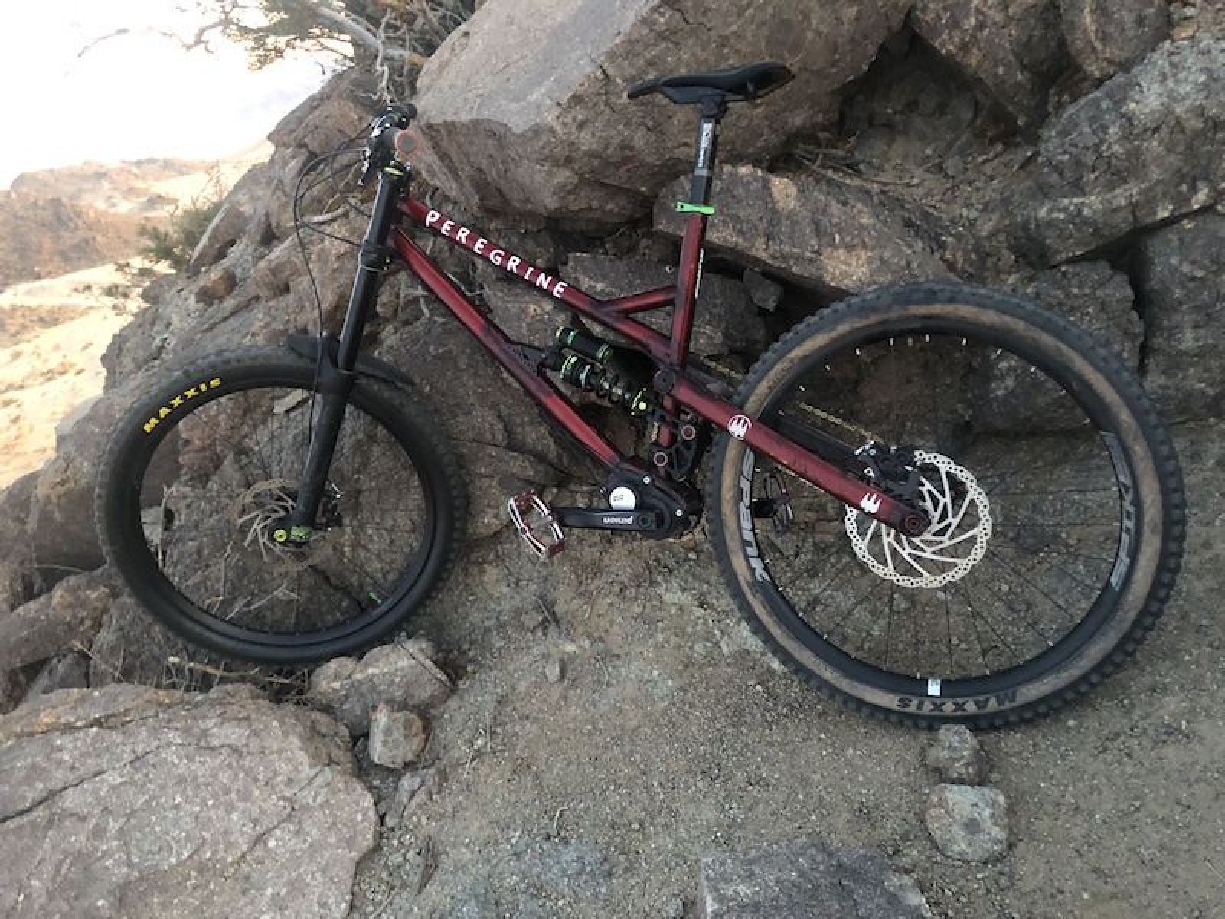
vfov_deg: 49.7
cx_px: 612
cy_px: 460
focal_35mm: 28
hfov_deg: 63.4
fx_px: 991
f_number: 1.8
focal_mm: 3.99
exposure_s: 1/4
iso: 100
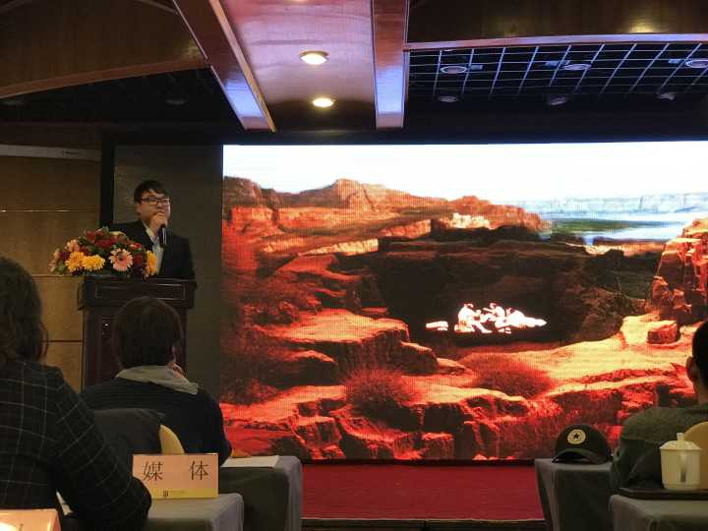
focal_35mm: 57
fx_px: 1166
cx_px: 354
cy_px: 266
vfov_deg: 25.7
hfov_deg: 33.8
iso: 125
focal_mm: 6.6
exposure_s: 1/50
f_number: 2.8
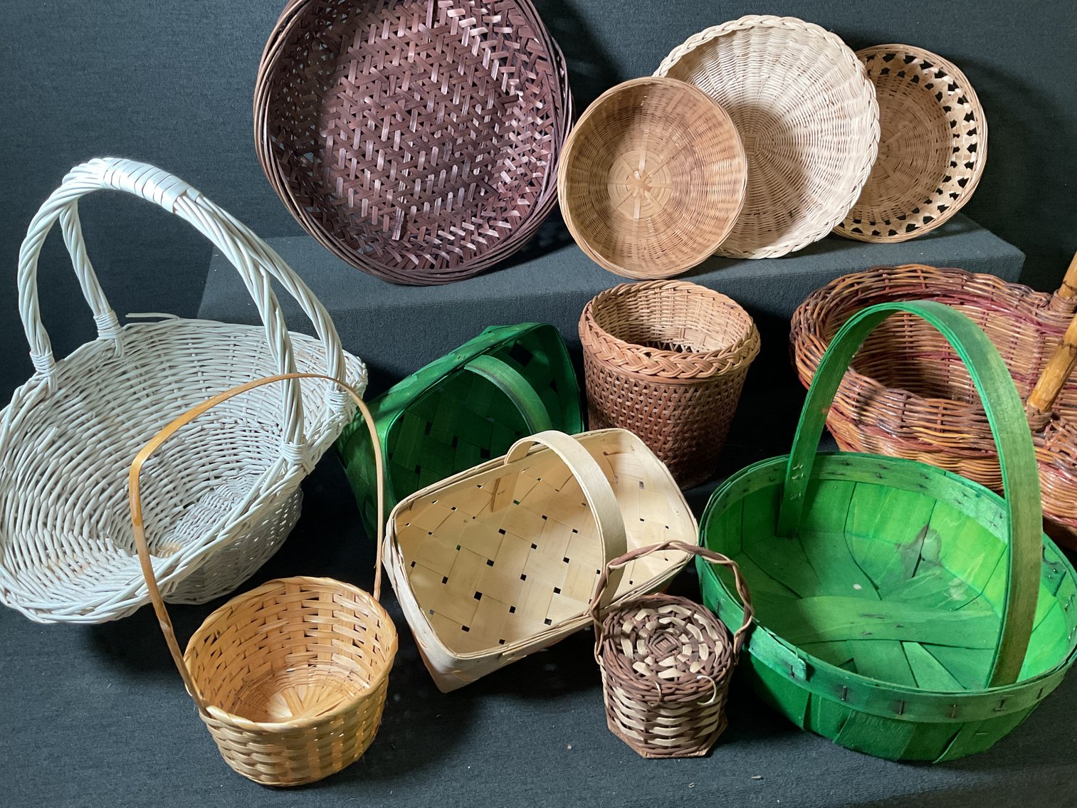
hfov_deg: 61.7
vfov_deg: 48.2
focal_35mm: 29
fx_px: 902
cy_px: 404
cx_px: 538
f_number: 1.8
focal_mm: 3
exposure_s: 1/60
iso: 160
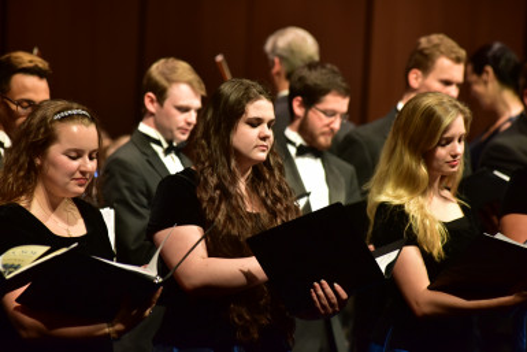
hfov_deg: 10.3
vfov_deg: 6.9
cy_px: 176
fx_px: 2929
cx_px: 264
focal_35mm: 200
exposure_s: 1/80
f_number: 6.3
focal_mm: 200
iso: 1600
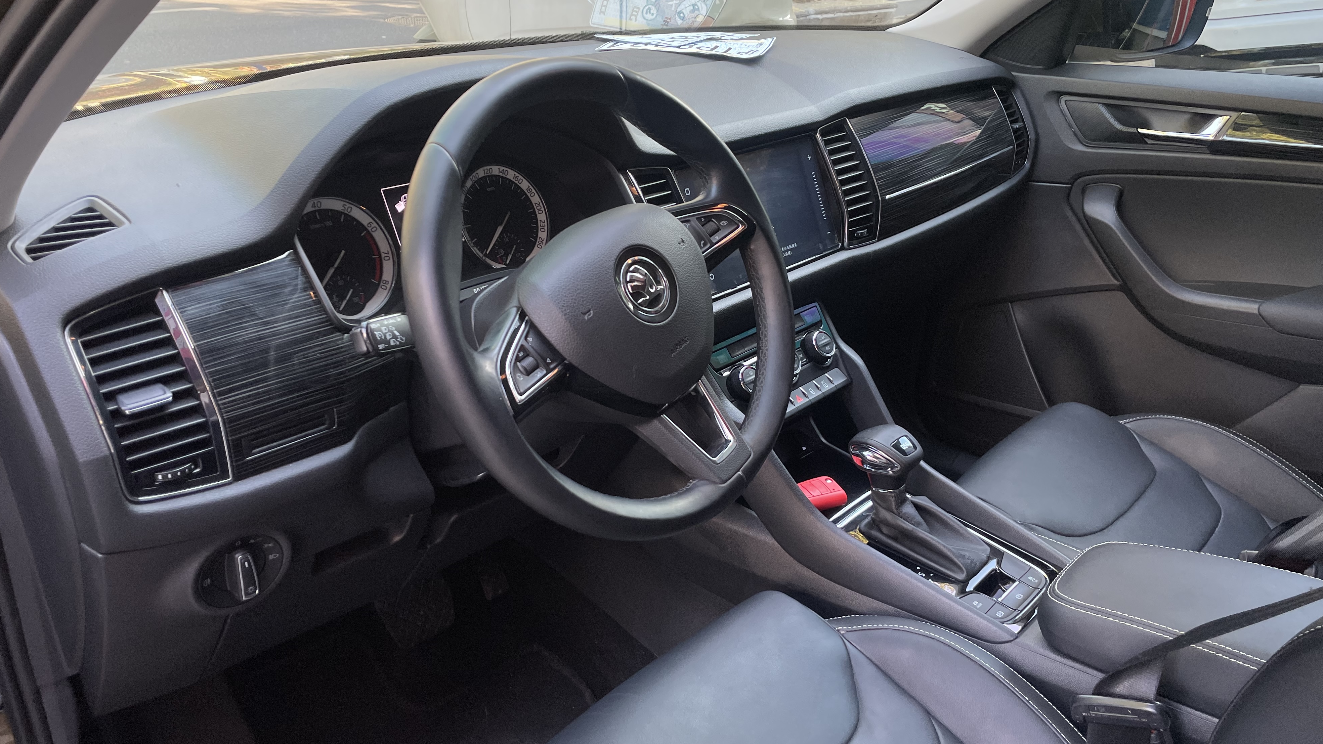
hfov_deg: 66.1
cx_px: 663
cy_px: 393
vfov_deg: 40.2
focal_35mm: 29
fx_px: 1017
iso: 80
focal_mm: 4.2
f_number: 1.6
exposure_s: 1/121
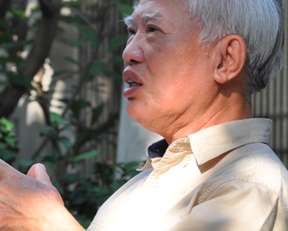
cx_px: 162
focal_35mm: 320
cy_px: 114
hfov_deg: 6.0
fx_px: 2727
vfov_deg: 4.8
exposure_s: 1/100
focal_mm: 105
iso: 400
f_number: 10
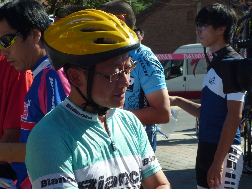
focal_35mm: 112
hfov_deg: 17.6
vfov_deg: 13.2
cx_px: 126
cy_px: 94
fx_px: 815
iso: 320
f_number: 6.5
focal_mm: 20
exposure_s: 1/500
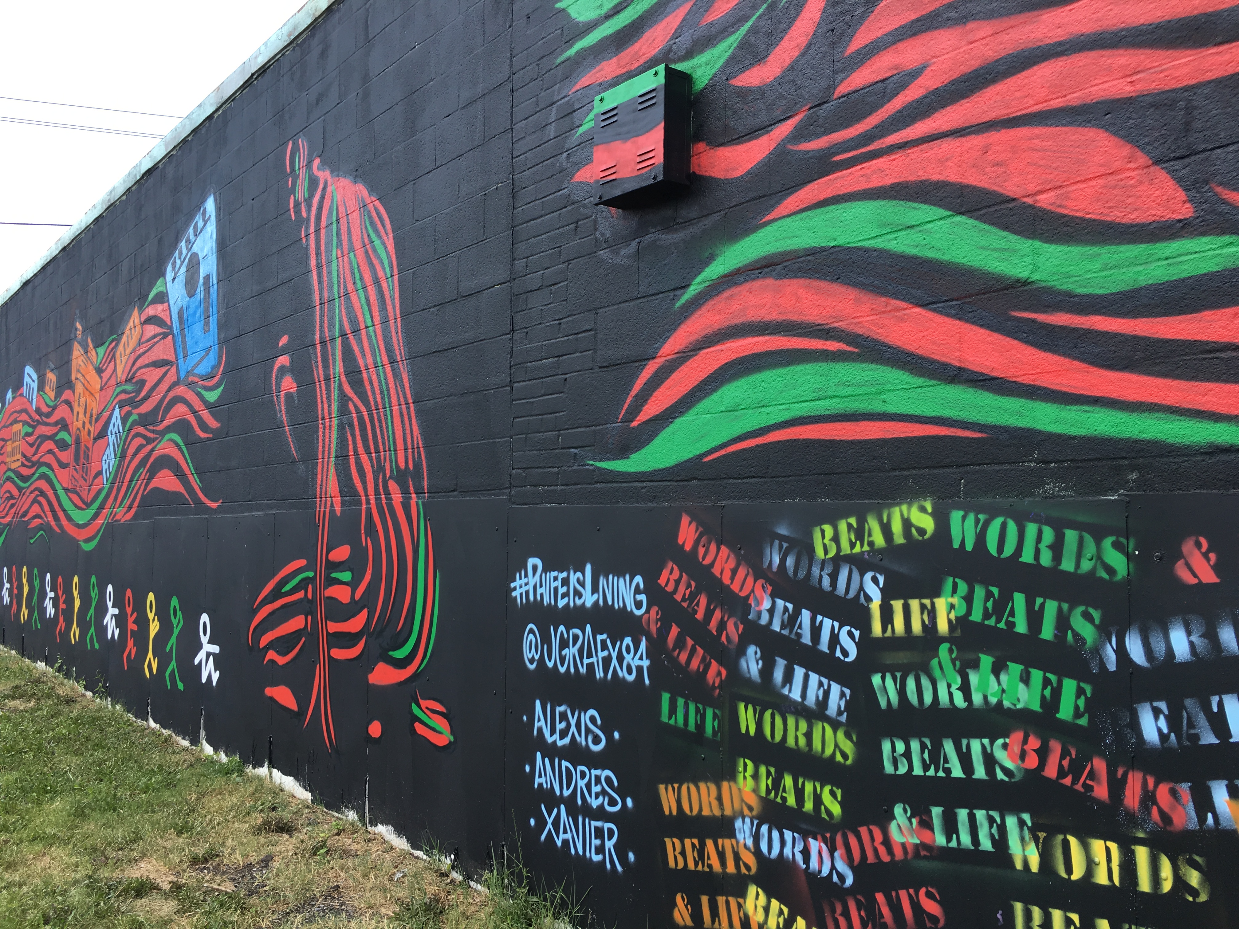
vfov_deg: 48.2
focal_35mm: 29
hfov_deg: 61.7
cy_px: 464
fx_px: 1038
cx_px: 620
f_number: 2.2
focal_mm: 4.15
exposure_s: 1/331
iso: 25
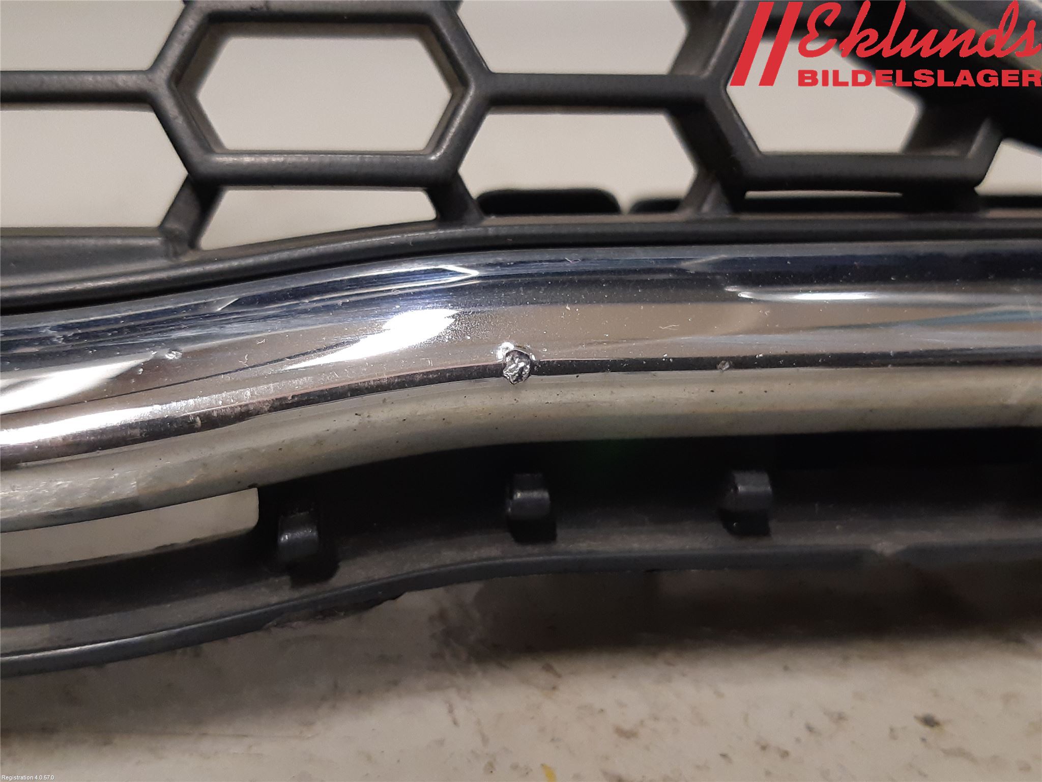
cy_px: 391
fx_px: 783
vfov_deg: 53.1
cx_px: 521
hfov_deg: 67.3
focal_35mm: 26
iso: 200
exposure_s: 1/50
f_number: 1.7
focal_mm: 3.93
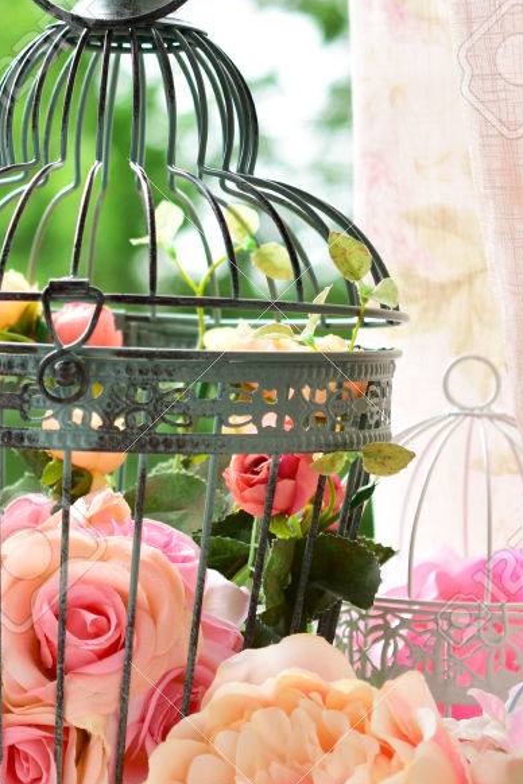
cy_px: 304
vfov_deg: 15.3
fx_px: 2920
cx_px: -22
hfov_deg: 10.1
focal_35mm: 134
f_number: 3.5
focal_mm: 40
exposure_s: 1/160
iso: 100
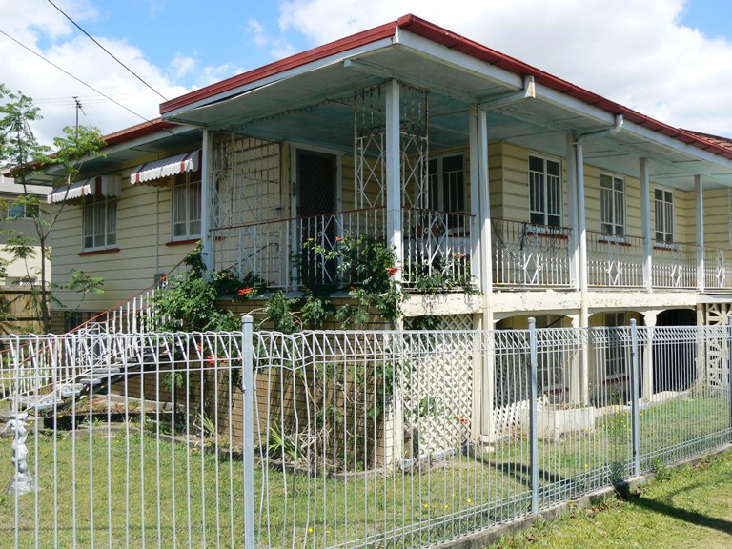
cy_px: 274
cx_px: 366
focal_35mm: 36
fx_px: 761
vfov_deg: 39.7
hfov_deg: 51.4
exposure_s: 1/400
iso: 80
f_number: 6.3
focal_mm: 6
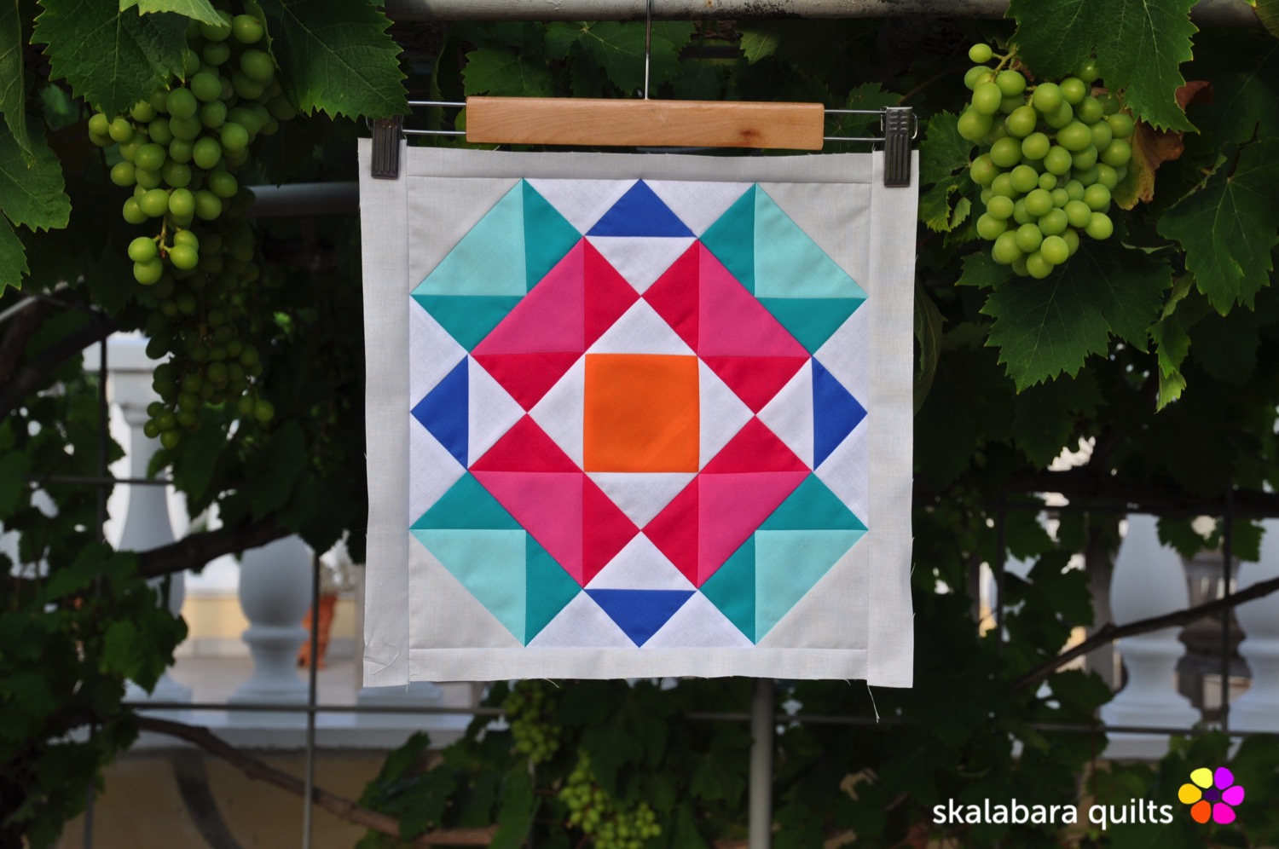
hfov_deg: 29.3
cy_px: 424
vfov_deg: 19.7
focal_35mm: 69
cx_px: 640
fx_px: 2448
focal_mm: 46
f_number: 8
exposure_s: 1/250
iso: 200
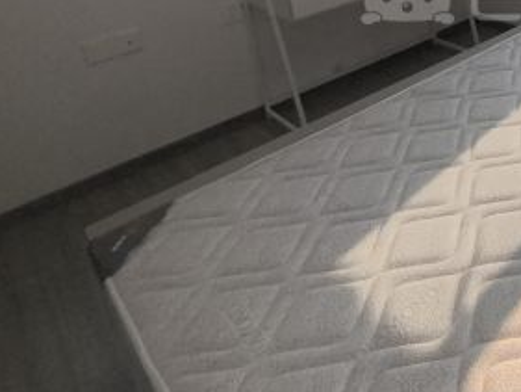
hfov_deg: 44.1
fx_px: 557
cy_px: -26
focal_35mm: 37
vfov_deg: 34.2
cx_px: 499
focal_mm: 1.95
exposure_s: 1/1319
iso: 50
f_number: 2.2
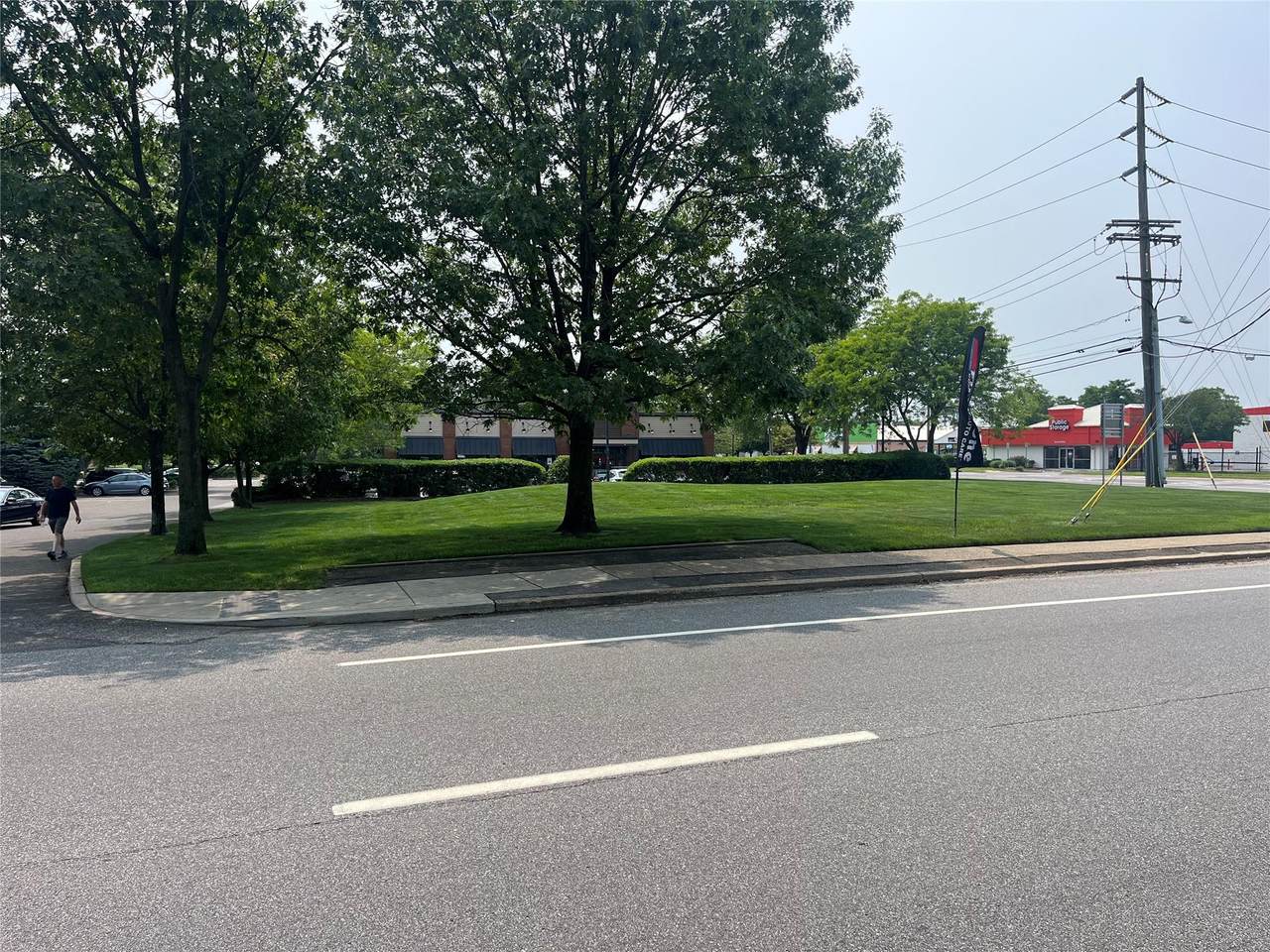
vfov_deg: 53.1
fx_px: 954
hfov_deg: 67.3
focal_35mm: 26
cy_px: 476
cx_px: 635
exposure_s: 1/2825
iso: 50
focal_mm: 5.1
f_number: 1.6
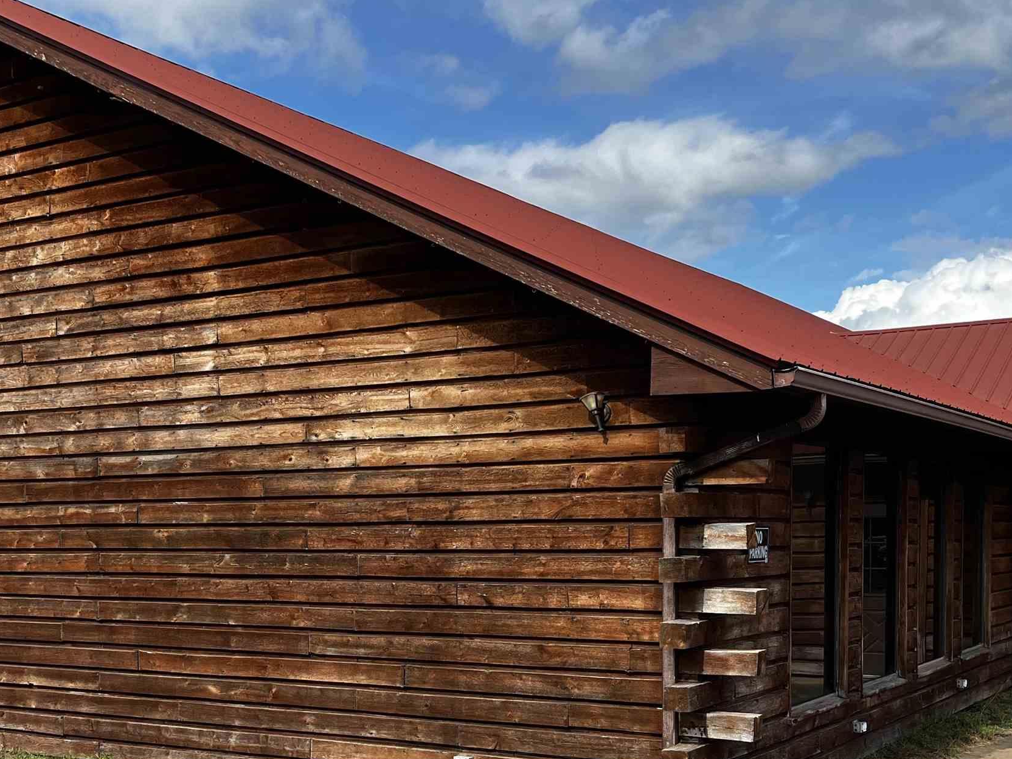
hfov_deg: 39.5
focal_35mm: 48
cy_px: 622
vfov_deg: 29.5
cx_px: 425
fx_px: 1403
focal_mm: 5.1
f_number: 1.6
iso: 50
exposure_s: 1/2101
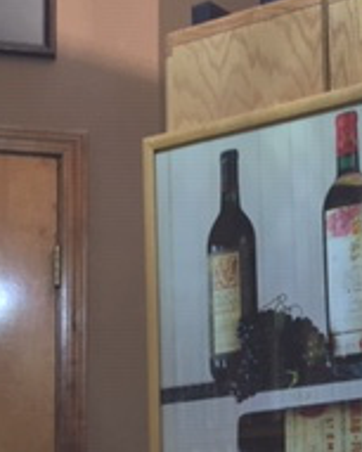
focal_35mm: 95
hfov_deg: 15.7
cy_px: 398
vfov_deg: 19.8
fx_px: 1271
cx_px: 405
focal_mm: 4.15
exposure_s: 1/30
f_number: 2.2
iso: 125
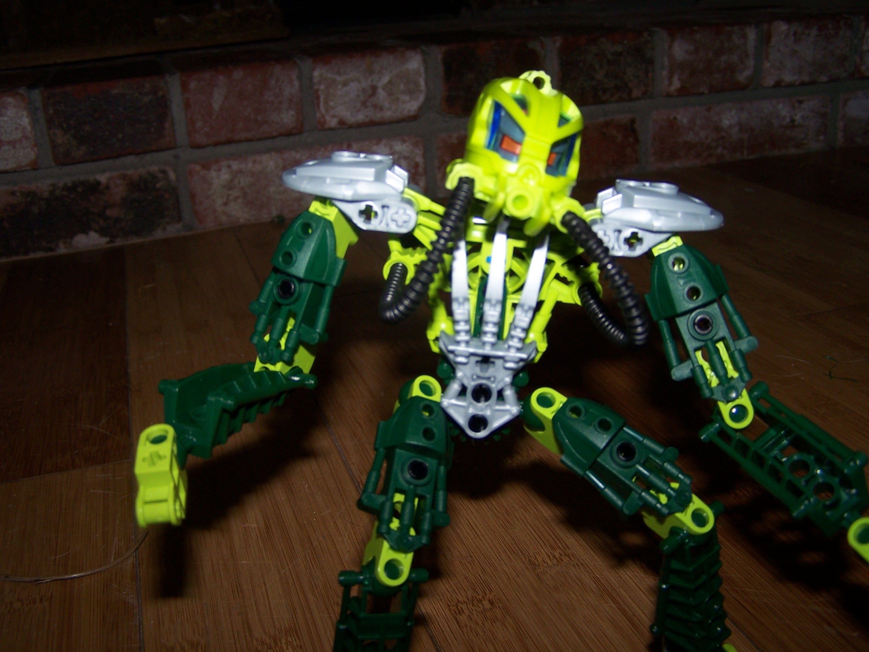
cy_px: 326
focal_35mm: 38
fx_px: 954
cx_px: 434
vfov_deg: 37.7
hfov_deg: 49.0
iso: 80
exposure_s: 1/60
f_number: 2.8
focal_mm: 6.3
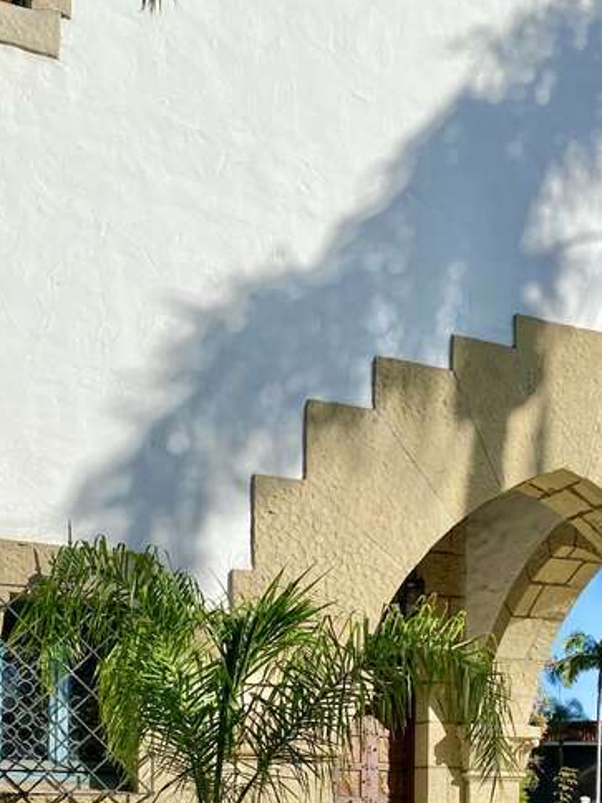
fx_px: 997
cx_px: 385
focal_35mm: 43
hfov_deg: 33.4
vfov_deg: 42.1
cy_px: 634
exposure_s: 1/4444
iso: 32
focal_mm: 4.25
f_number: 1.8
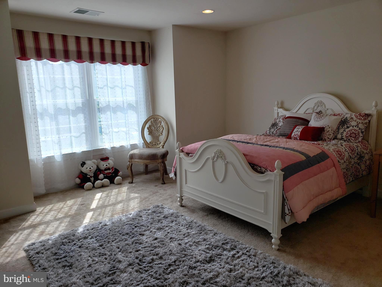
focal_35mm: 26
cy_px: 144
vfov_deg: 53.1
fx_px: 287
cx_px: 191
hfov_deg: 67.3
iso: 50
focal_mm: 4.3
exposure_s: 1/222
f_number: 2.4
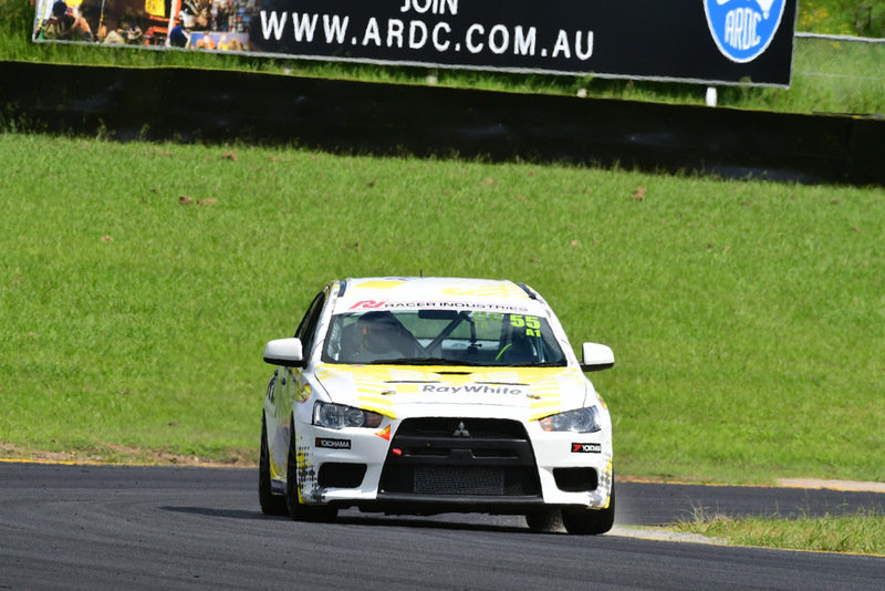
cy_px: 296
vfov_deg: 2.4
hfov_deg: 3.6
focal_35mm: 570
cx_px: 442
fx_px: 14017
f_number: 11
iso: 400
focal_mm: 380
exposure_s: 1/640
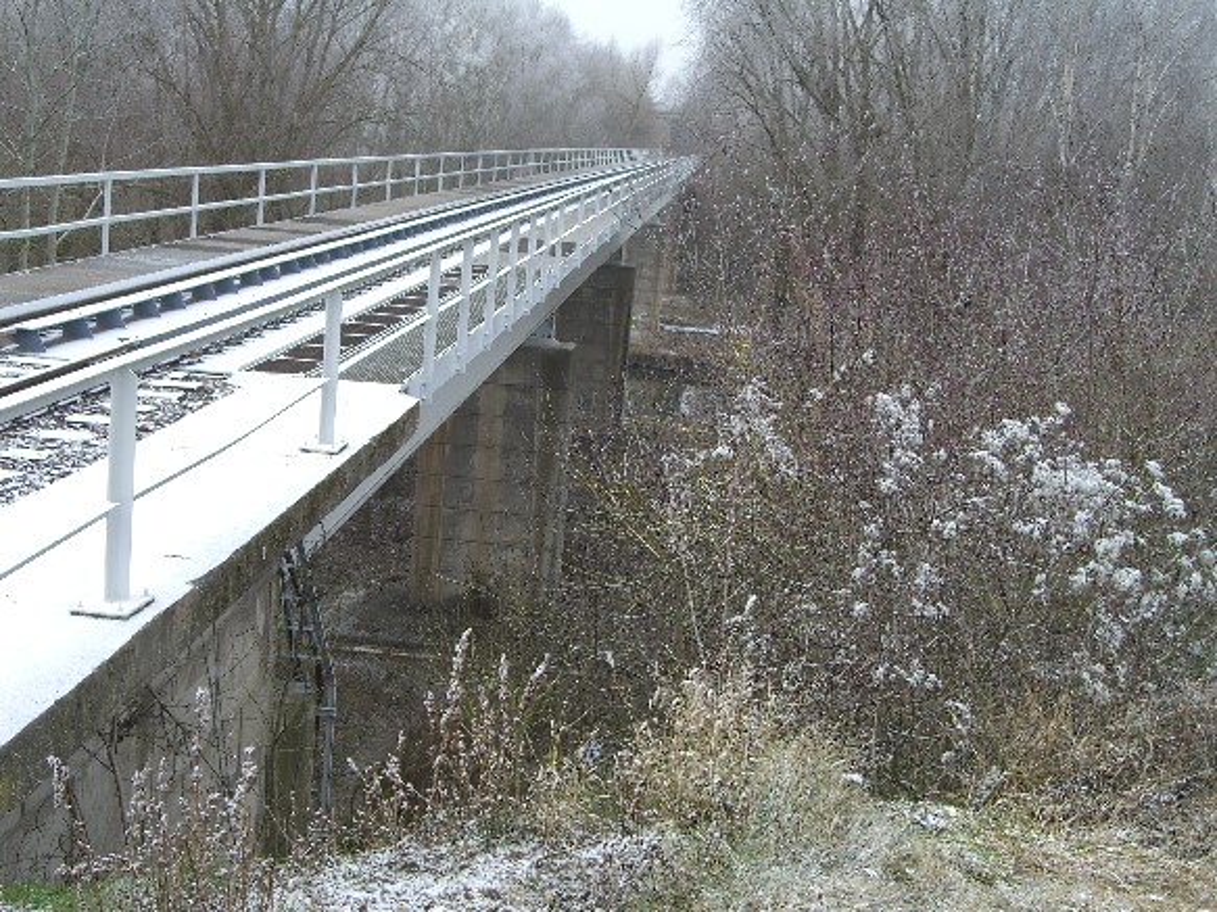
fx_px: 2004
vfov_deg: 25.7
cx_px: 608
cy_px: 456
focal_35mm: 57
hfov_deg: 33.8
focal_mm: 11.8
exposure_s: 1/100
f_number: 3.6
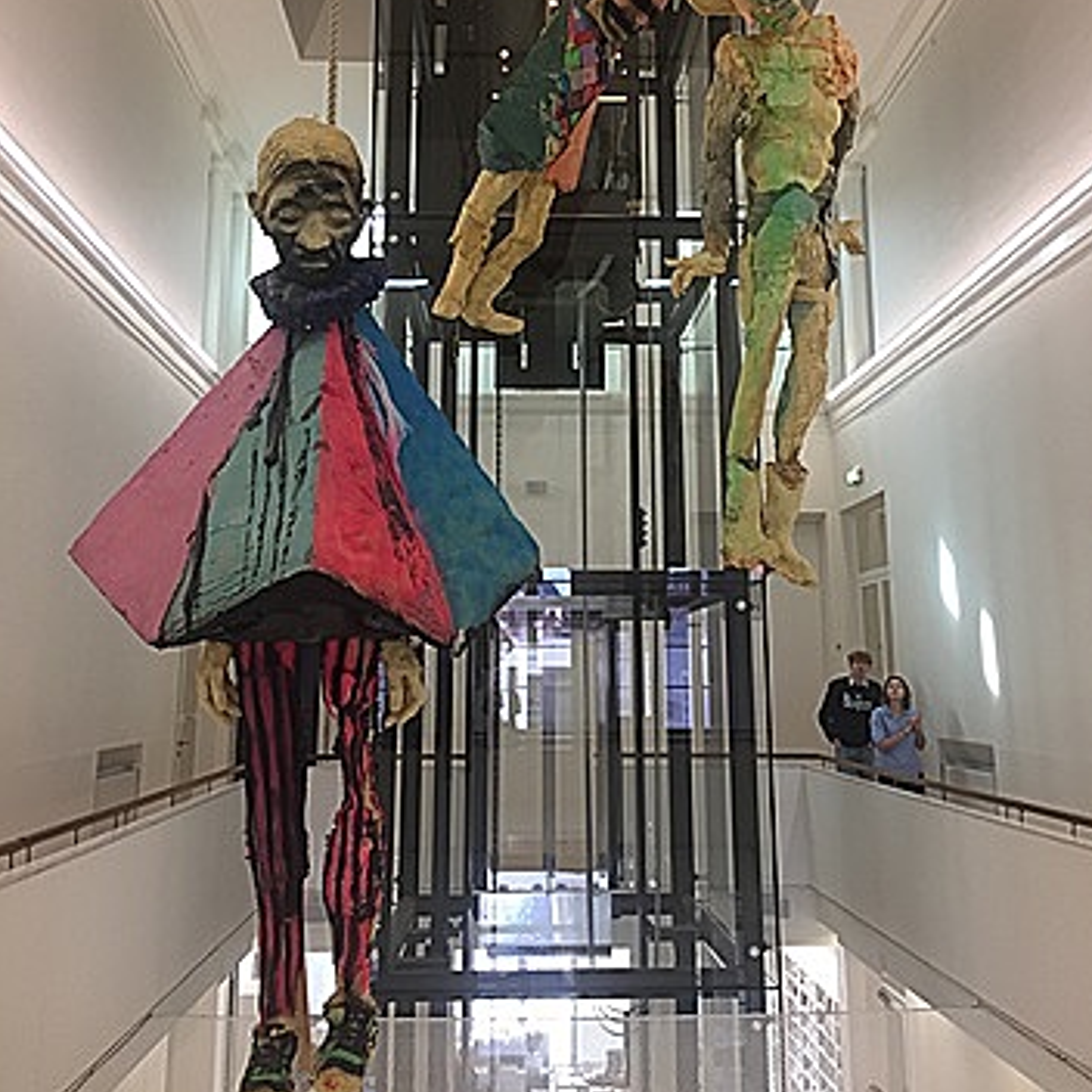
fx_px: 1249
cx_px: 555
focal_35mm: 35
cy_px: 400
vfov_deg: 46.7
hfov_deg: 47.2
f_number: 2.2
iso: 80
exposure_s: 1/33
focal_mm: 4.15
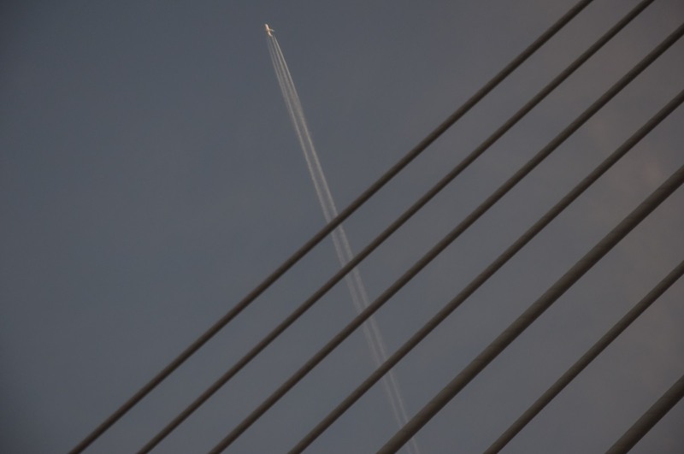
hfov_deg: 13.1
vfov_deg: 8.7
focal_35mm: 158
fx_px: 2988
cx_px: 342
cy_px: 227
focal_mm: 105
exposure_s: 1/320
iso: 640
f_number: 8
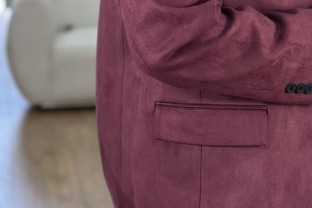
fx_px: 953
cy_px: 47
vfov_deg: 12.4
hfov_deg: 18.5
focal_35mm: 110
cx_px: 225
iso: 100
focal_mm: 6.86
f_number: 1.78
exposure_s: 1/100
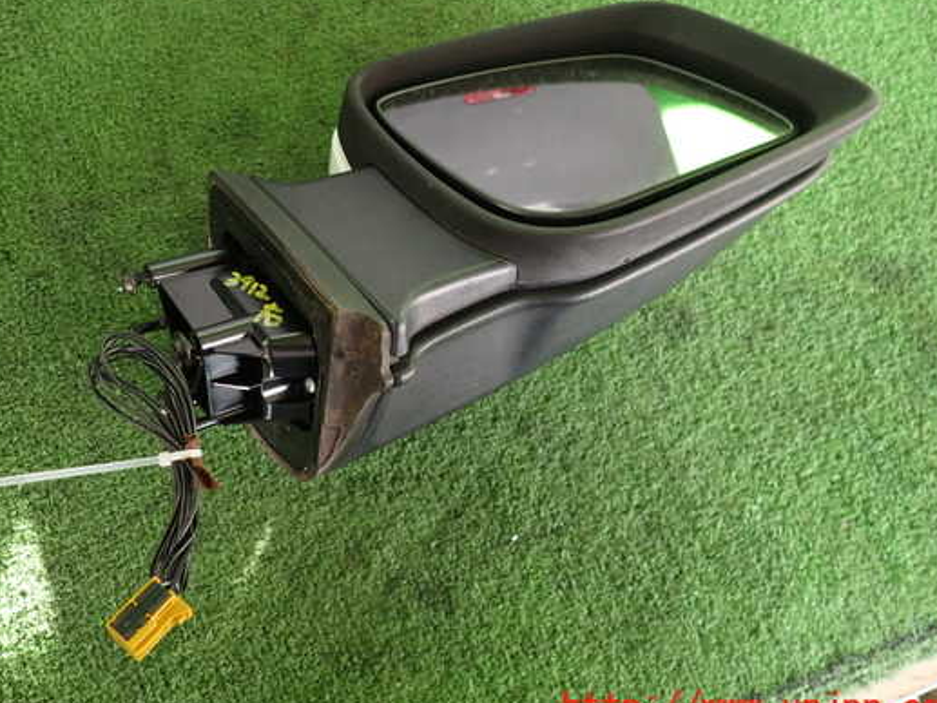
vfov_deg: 48.2
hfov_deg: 61.5
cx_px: 428
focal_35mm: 29
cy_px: 324
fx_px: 785
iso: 125
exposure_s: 1/60
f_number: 2
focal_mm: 4.5
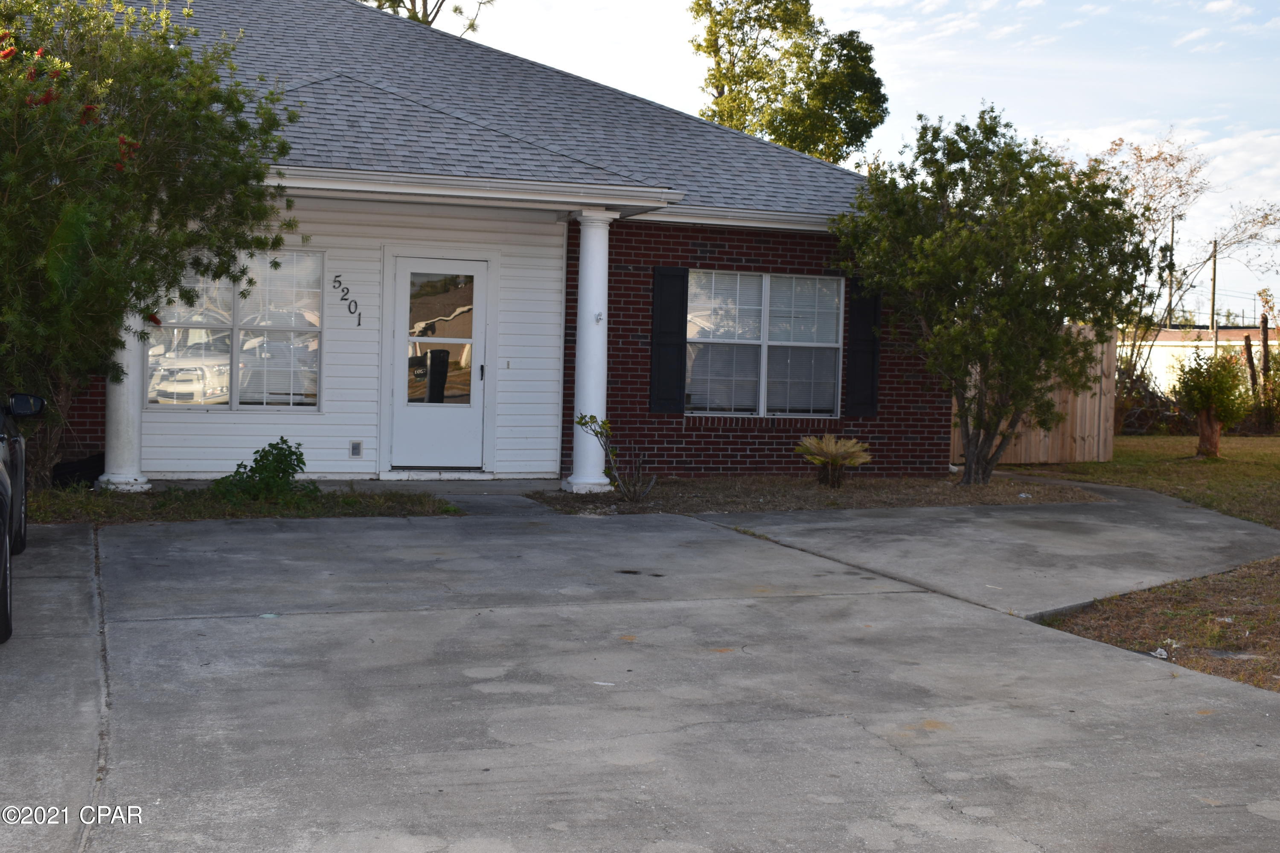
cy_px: 426
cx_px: 640
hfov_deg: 47.9
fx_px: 1440
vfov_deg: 33.0
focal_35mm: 40
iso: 100
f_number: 6.3
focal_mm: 27
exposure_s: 1/160
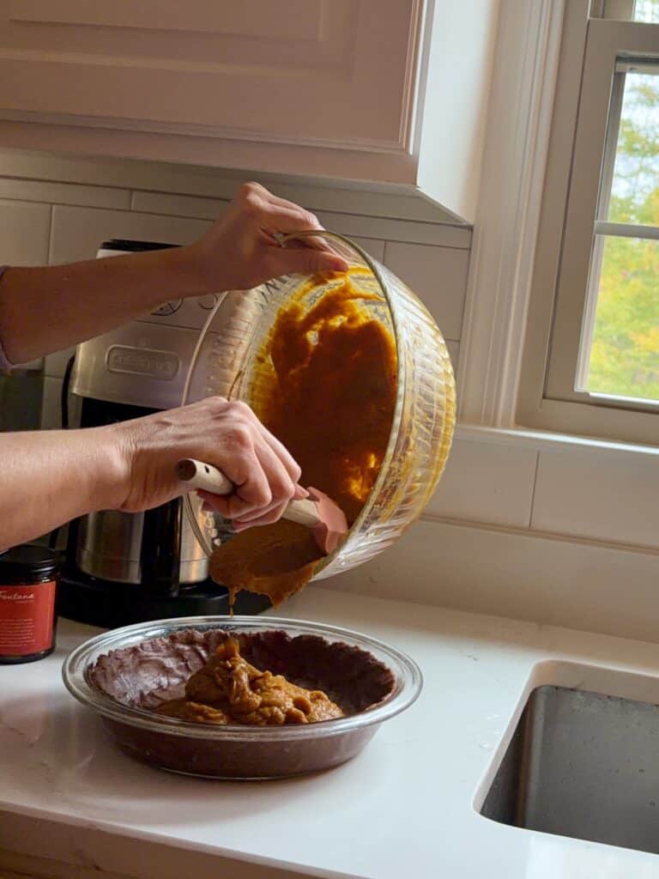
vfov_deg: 71.6
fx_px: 609
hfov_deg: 56.8
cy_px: 440
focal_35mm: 24
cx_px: 330
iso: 160
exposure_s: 1/120
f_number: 1.78
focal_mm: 6.76
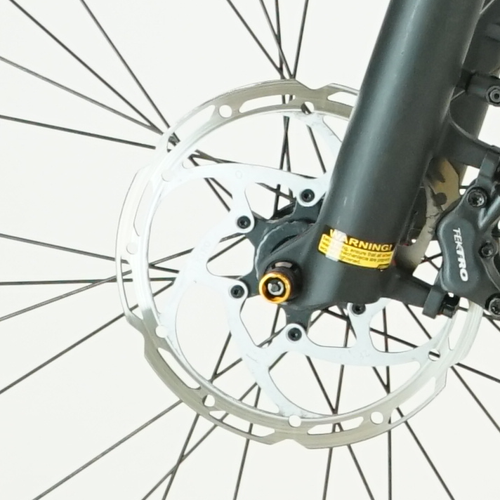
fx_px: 5965
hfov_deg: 4.6
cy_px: -250
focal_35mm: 365
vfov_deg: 4.8
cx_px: 1533
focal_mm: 51
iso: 1600
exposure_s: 1/200
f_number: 5.6
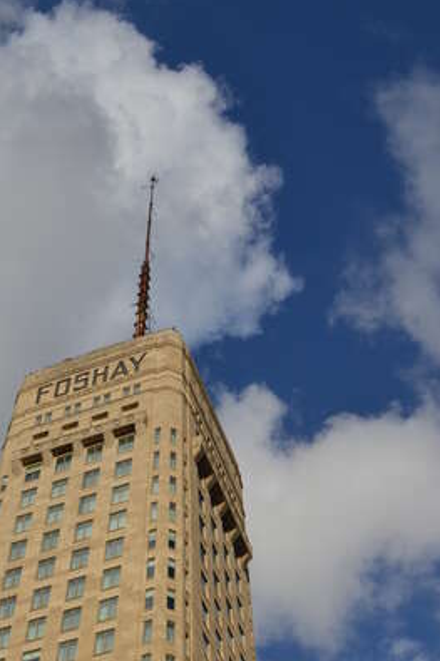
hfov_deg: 18.6
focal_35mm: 73
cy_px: 609
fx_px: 1339
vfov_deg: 26.7
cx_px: 123
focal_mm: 24
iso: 100
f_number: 9
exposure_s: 1/320
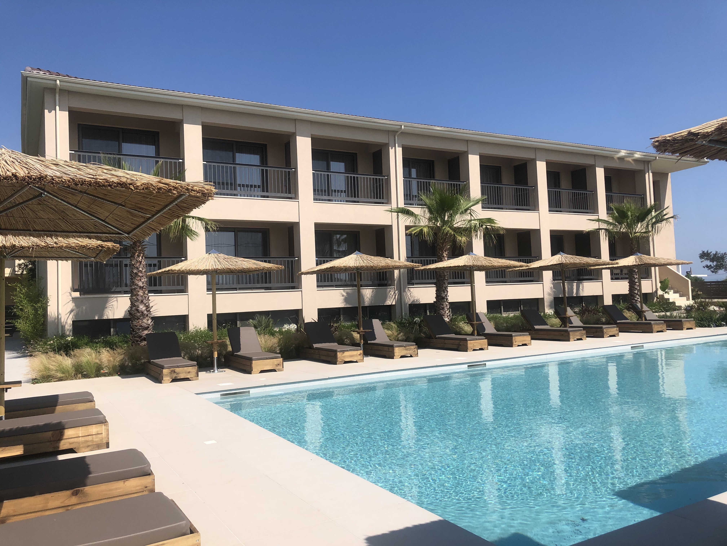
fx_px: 588
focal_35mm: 28
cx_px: 364
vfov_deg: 49.7
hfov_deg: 63.4
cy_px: 273
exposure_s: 1/3003
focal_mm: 3.99
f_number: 1.8
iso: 20
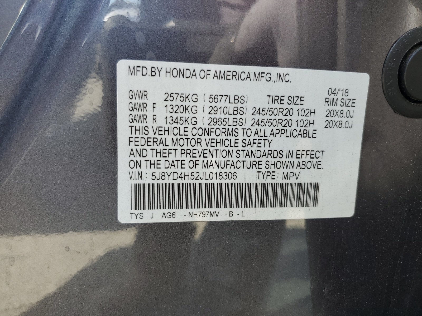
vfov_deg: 53.1
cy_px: 158
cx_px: 211
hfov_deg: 67.3
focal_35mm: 26
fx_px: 317
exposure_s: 1/196
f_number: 1.5
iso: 50
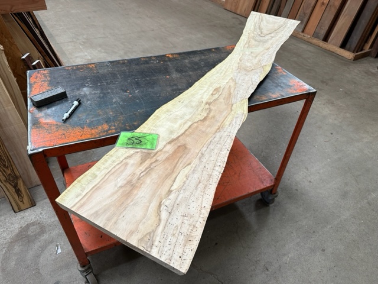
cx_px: 189
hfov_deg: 71.6
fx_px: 262
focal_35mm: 24
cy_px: 142
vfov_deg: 56.8
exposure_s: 1/121
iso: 80
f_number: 1.78
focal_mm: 6.86
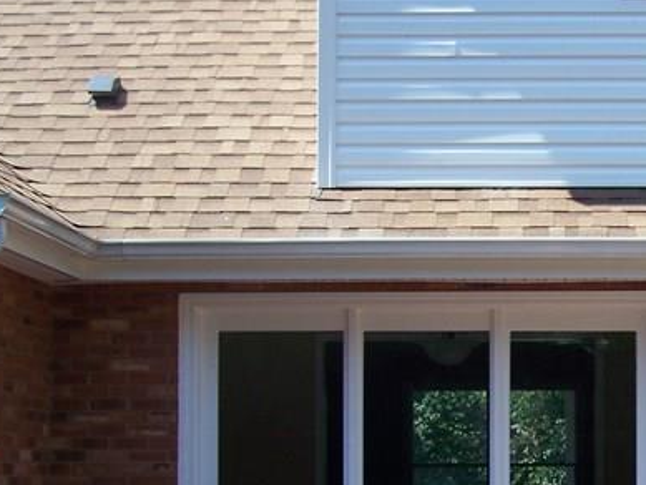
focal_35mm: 100
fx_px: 1867
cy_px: 437
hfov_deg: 19.2
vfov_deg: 14.6
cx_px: 614
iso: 64
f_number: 2.8
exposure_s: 1/320
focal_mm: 6.3
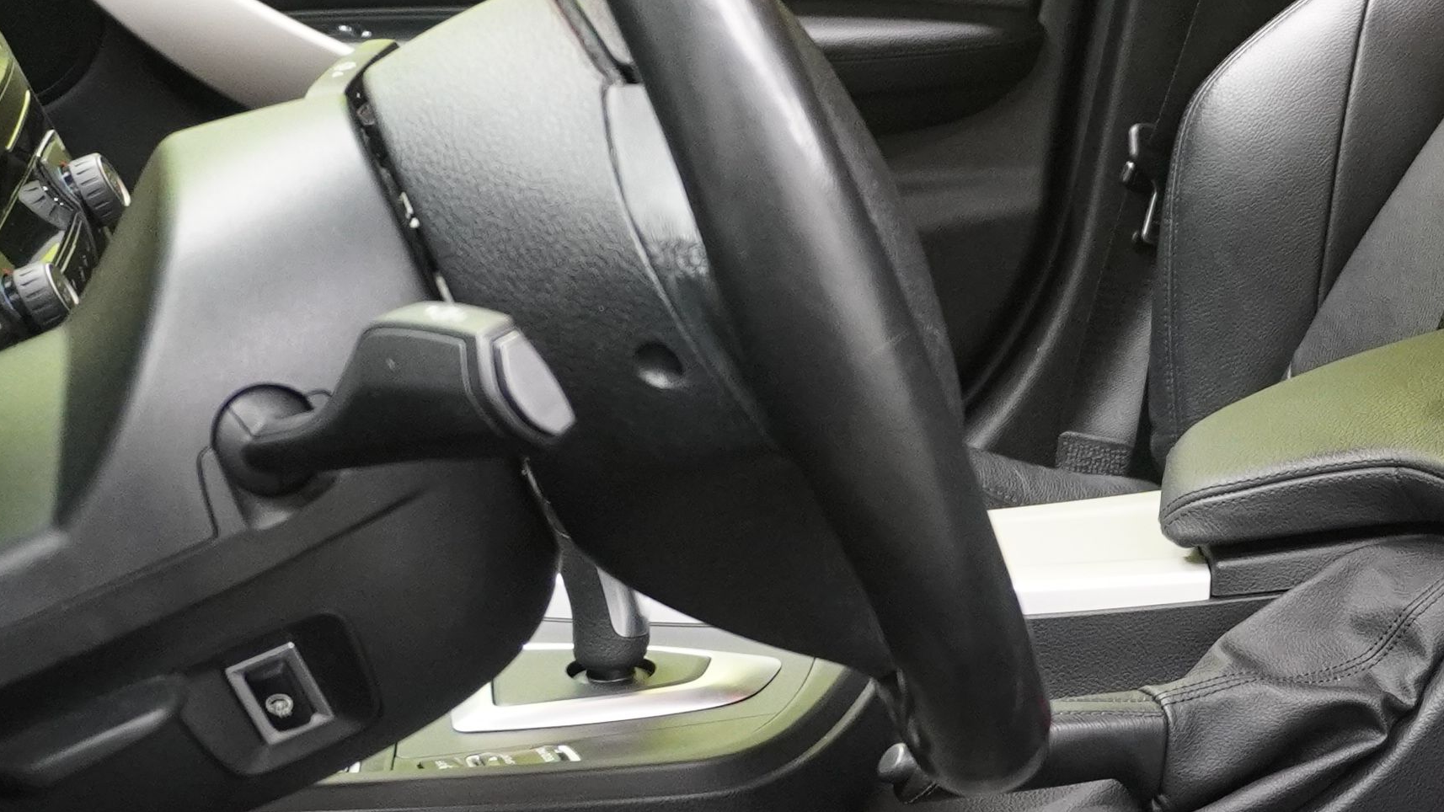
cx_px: 1670
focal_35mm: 88
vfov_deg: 13.7
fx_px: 3369
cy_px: 497
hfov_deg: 22.5
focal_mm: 16
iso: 1600
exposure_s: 1/30
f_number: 3.5
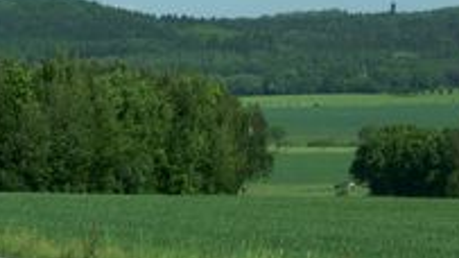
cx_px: 452
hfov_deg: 7.2
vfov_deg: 4.1
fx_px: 3613
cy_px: 70
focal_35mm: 297
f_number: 3.5
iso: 200
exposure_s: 1/4000
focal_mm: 60
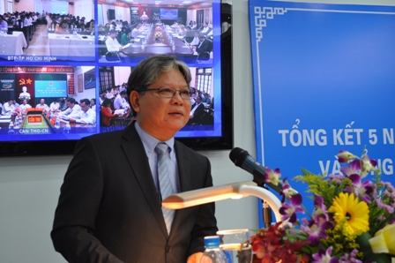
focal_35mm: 54
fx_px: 592
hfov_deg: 36.9
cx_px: 198
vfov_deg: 25.0
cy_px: 132
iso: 400
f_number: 5
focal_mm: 36
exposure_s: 1/20
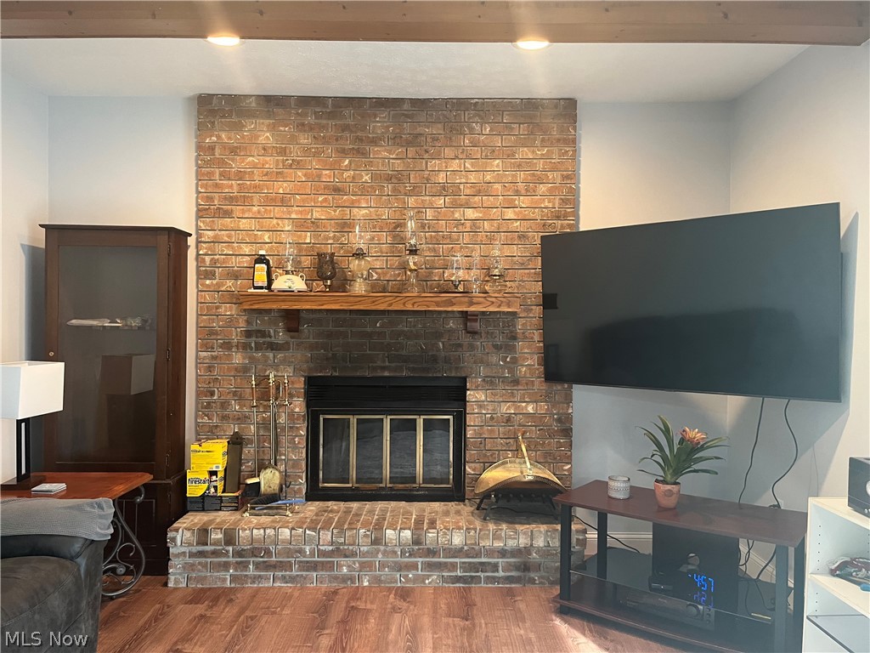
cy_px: 326
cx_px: 435
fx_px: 653
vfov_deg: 53.1
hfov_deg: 67.3
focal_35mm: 26
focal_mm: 5.1
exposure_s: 1/60
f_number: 1.6
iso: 250
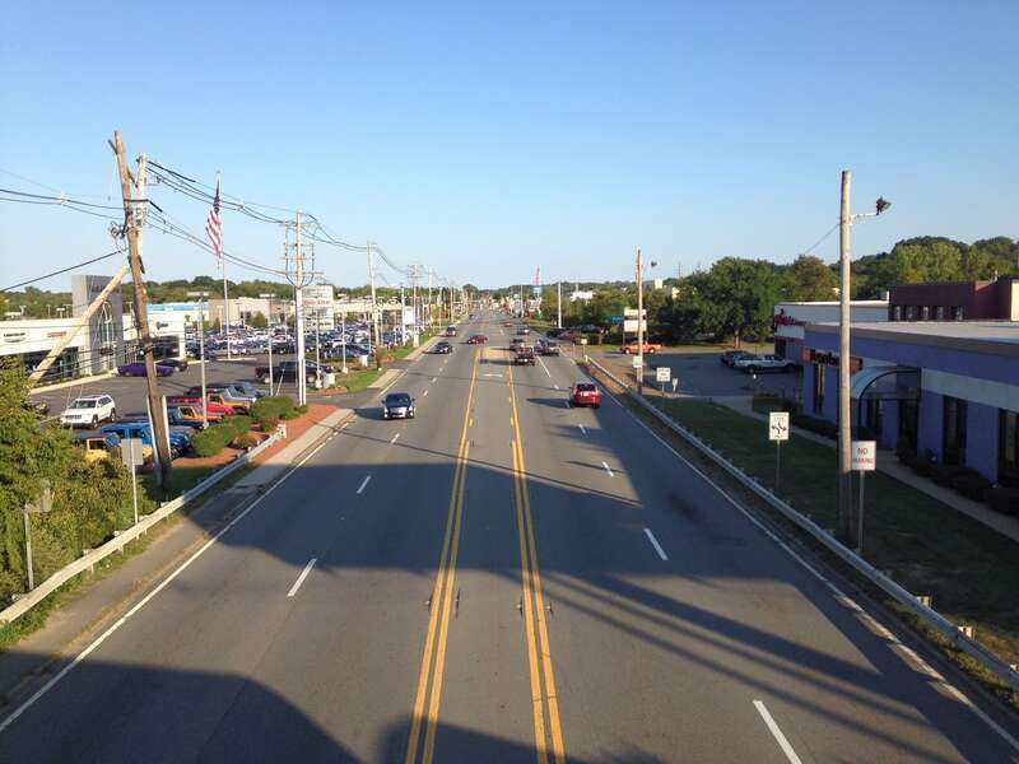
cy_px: 382
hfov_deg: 55.4
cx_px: 510
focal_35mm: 33
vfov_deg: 42.9
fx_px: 971
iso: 50
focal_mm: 4.12
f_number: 2.4
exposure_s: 1/903
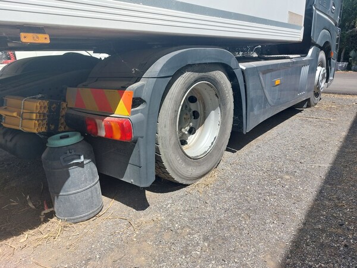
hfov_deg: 69.4
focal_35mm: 25
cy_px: 134
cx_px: 178
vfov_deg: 54.9
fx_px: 258
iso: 25
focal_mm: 5.23
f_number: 1.8
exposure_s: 1/825
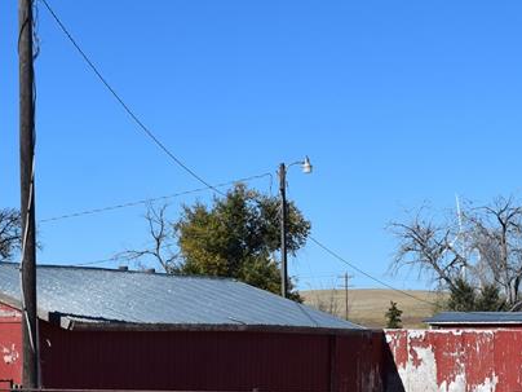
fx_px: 1764
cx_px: 145
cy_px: 358
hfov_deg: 16.8
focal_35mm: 117
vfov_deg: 12.6
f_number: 11
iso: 320
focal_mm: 32
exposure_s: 1/500
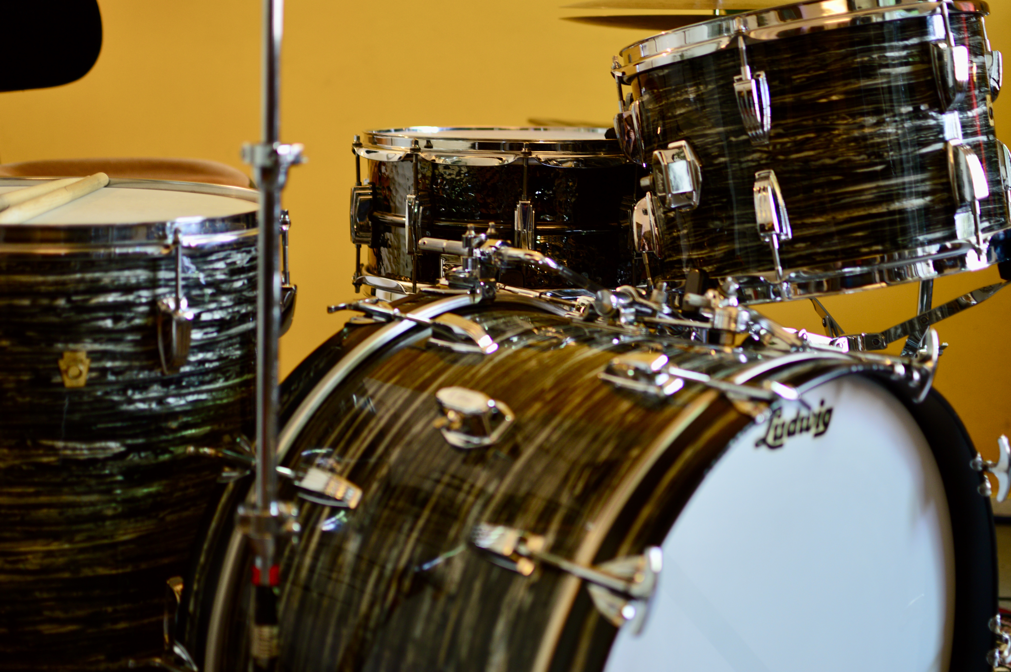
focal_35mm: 52
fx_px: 1473
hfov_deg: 37.9
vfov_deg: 25.7
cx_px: 506
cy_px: 336
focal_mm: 35
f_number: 1.8
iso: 200
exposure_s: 1/60
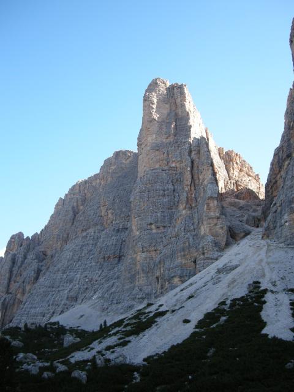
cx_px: 147
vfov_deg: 50.1
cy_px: 196
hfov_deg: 38.7
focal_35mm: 37
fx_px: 419
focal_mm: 7.9
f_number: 2.8
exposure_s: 1/227
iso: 64
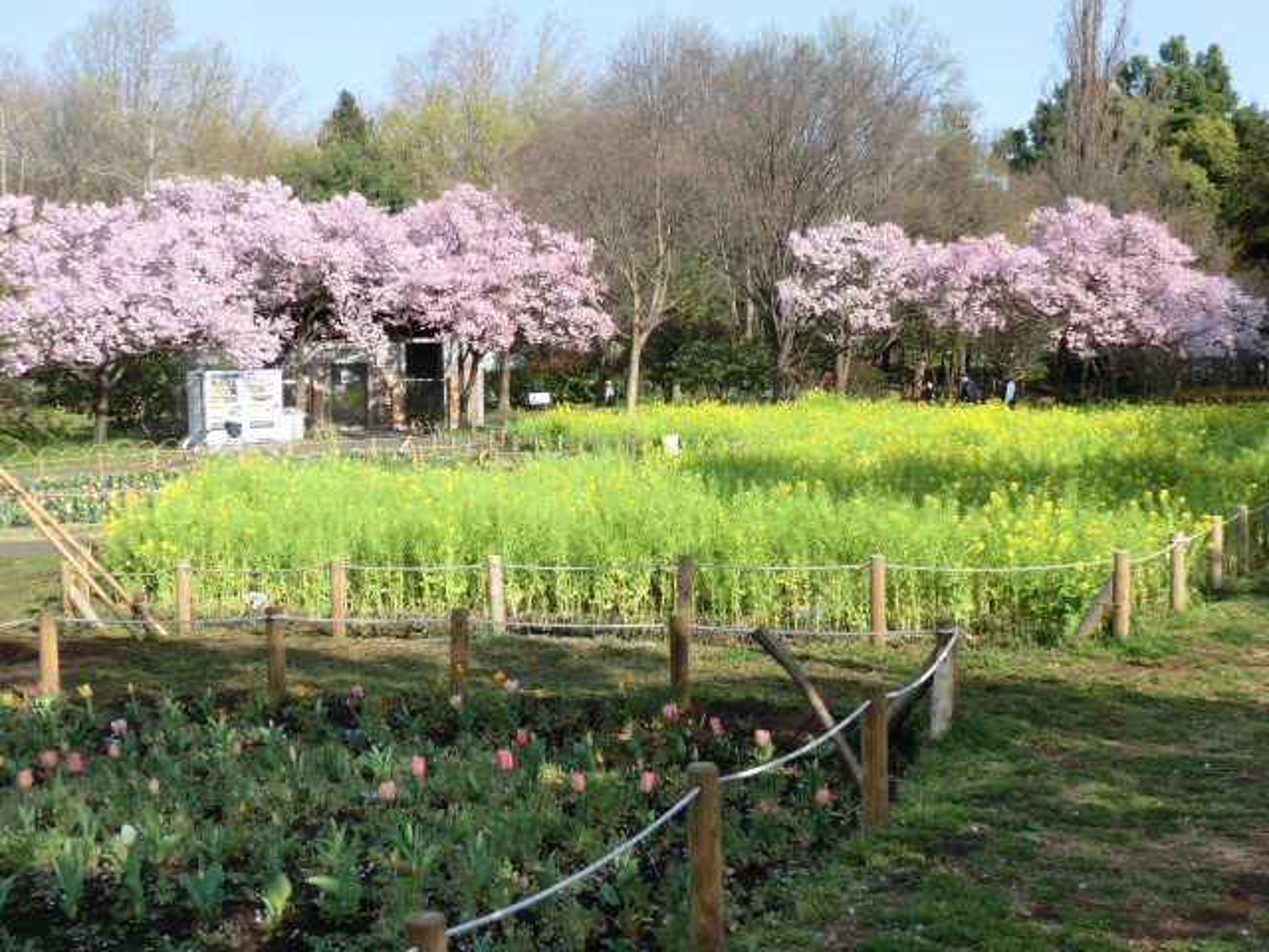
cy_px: 476
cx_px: 634
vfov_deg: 32.9
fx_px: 1613
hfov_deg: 42.9
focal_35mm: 44
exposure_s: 1/500
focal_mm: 7.9
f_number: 3.4
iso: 100
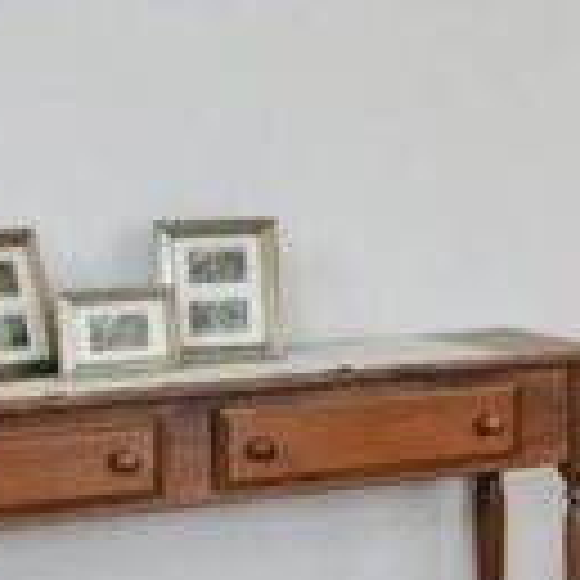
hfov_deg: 9.0
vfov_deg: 11.7
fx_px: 2806
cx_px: 1857
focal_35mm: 148
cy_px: 47
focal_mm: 16
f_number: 8
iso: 400
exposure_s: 1/13
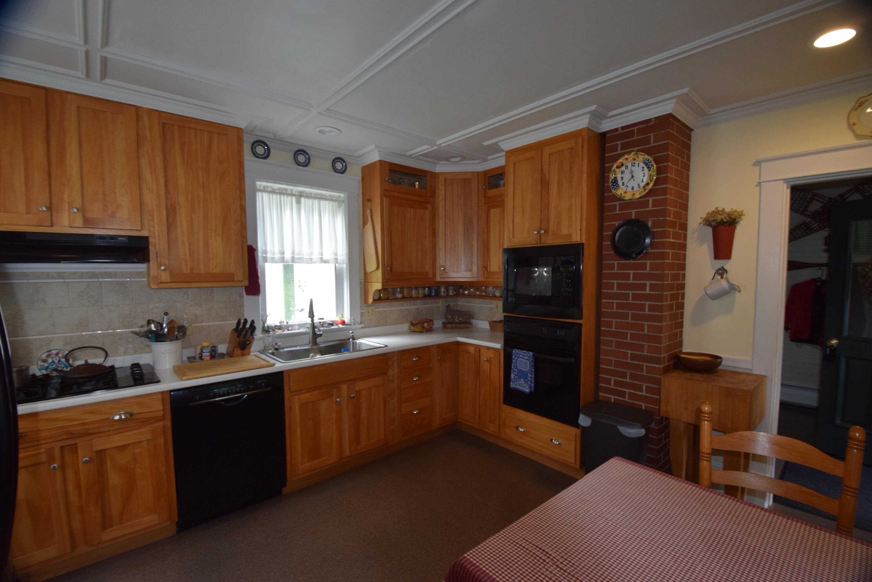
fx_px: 363
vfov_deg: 77.3
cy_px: 291
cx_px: 436
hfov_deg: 100.4
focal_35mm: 15
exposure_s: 1/100
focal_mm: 10
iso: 800
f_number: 5
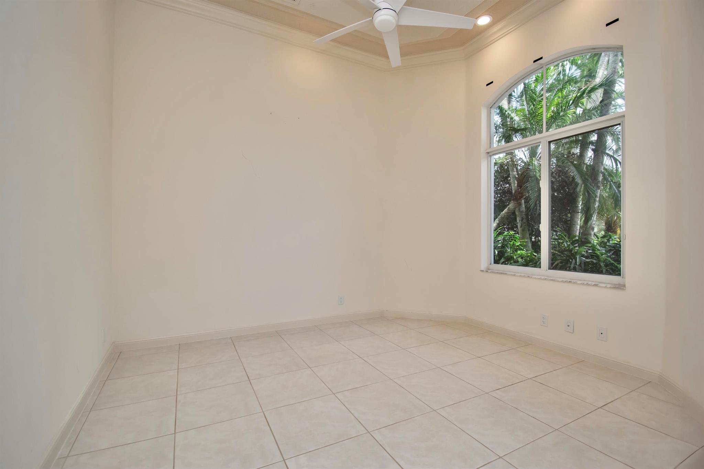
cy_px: 234
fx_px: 293
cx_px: 352
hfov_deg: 100.4
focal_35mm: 15
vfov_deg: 77.3
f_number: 5.6
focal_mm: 10
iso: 250
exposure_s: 1/125
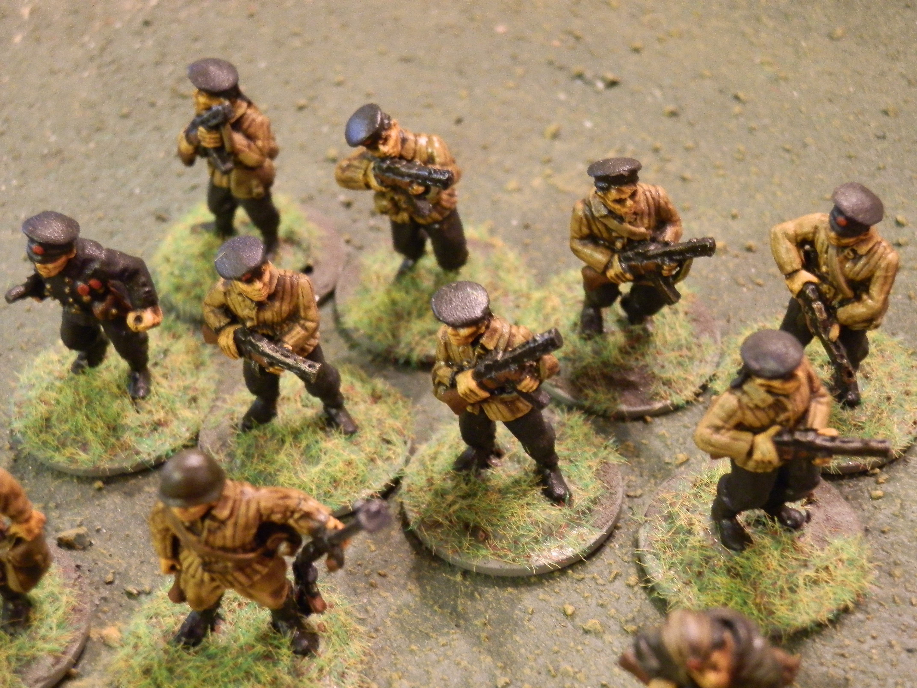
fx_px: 1616
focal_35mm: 61
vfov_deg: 24.0
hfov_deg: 31.7
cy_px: 344
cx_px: 458
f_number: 3.7
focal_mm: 10.99
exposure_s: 1/8
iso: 320
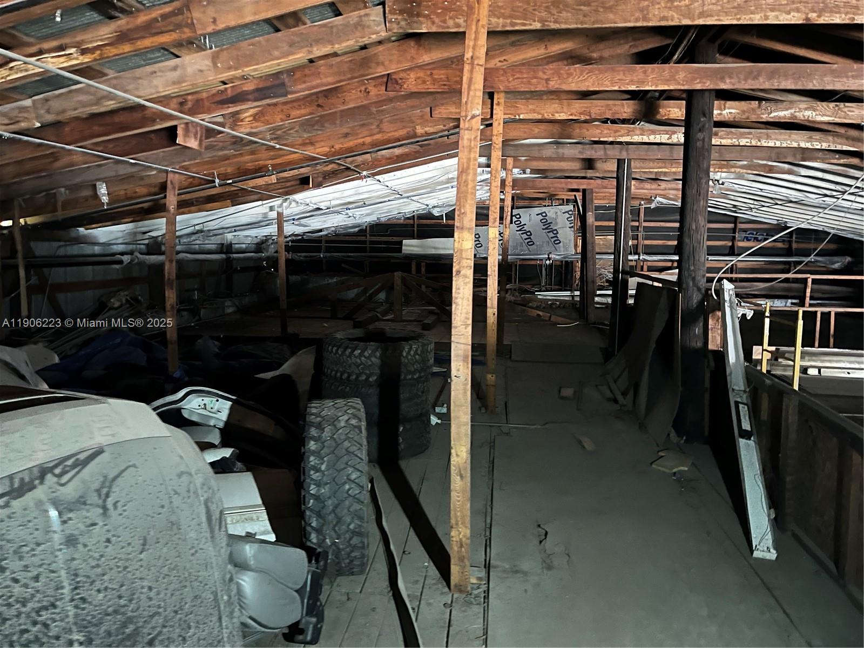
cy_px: 324
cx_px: 432
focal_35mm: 26
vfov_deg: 53.1
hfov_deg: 67.3
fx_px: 649
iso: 500
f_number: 1.6
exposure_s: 1/12
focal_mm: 5.1
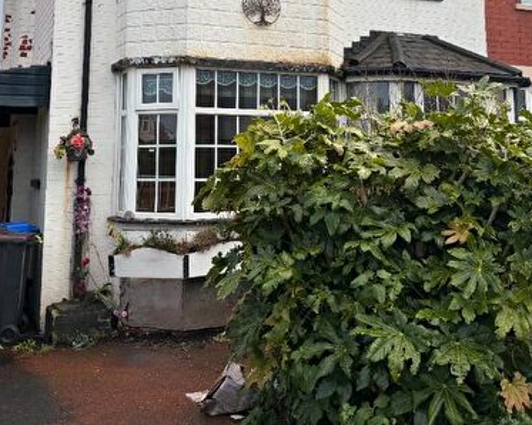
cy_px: 58
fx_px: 692
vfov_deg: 32.7
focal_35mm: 44
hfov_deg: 42.0
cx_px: 261
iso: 100
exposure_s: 1/1106
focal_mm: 6.76
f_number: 1.78
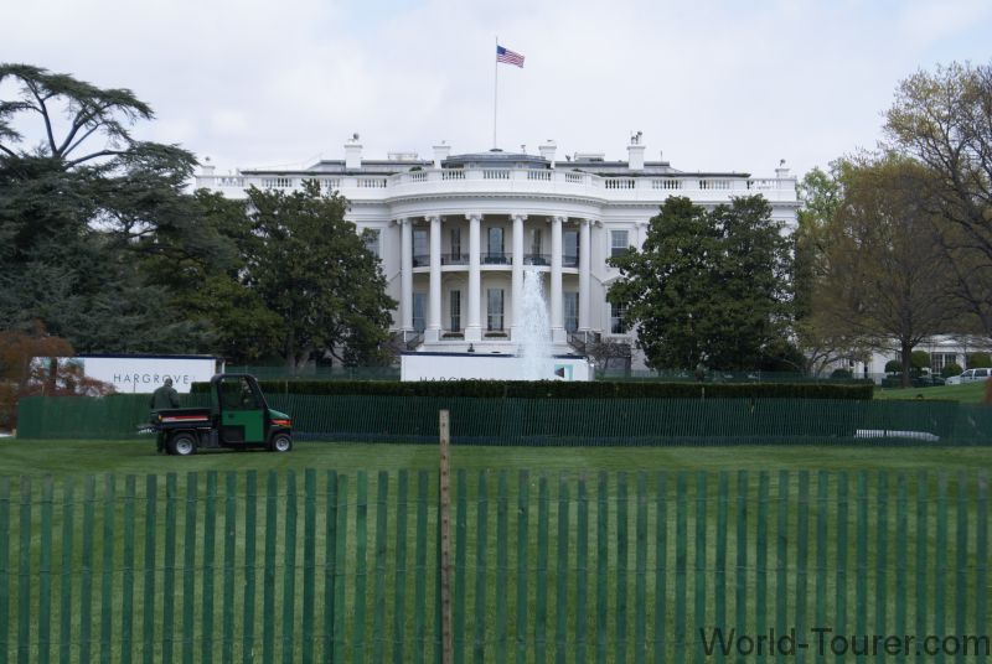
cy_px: 332
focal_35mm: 105
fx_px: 2898
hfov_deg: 19.4
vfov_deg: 13.1
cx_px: 496
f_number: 8
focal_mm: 70
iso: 100
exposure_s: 1/250
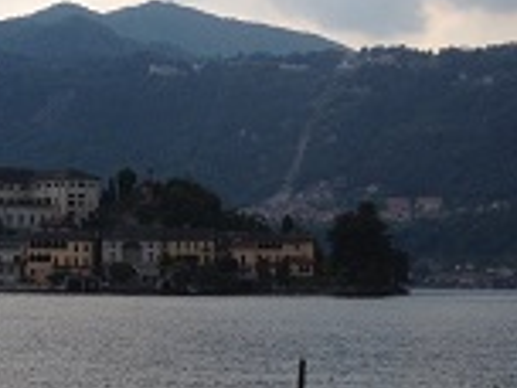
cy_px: 271
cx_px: -41
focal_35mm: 115
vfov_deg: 12.9
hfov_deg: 16.6
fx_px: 1718
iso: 50
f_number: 2.4
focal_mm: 4.28
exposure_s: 1/1783
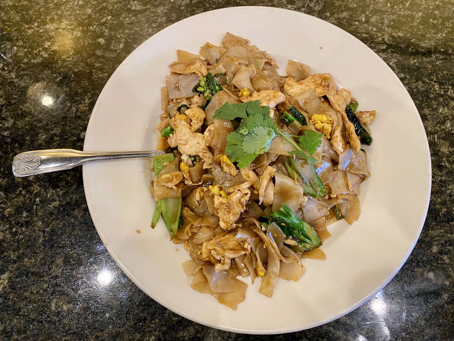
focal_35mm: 26
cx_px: 227
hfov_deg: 67.3
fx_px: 341
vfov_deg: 53.1
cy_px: 170
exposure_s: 1/60
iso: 320
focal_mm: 4.25
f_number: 1.8
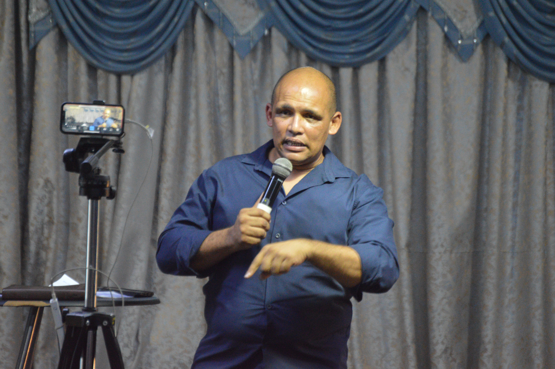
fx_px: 4621
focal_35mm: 300
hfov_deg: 6.9
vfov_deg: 4.6
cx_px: 278
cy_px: 184
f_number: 5.6
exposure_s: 1/60
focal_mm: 200
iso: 3200
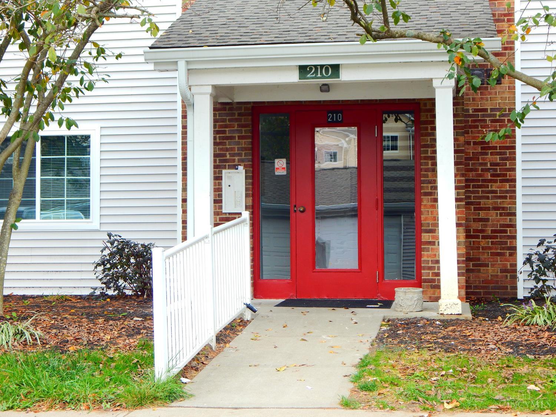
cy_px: 208
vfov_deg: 21.3
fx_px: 1108
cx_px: 278
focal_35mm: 69
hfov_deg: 28.2
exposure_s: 1/80
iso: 125
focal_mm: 12.3
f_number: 4.1
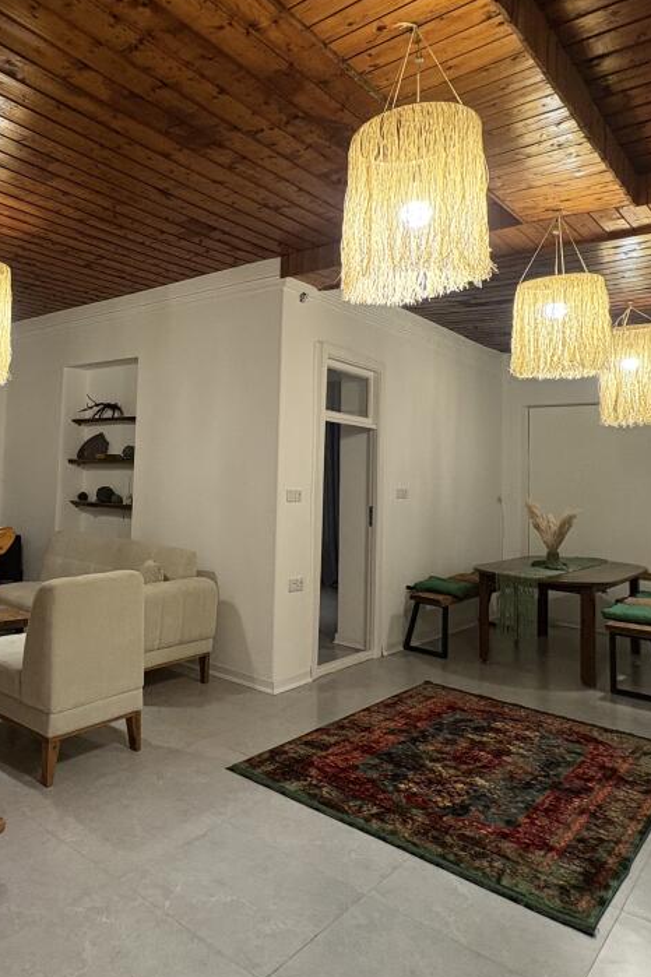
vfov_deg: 71.2
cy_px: 426
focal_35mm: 25
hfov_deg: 48.2
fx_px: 678
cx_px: 123
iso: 320
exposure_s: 1/50
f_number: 2.2
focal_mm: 2.22
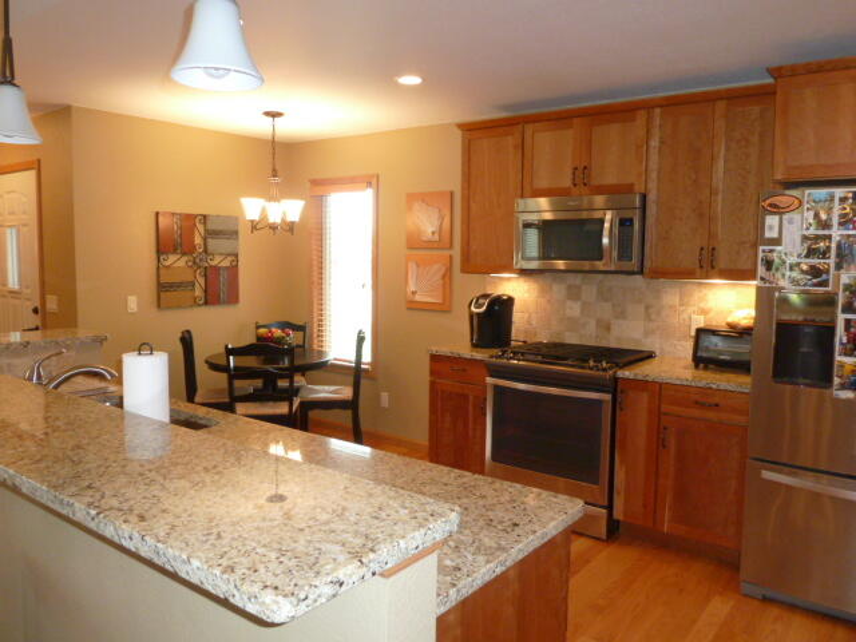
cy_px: 321
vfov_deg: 51.4
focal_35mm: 27
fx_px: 668
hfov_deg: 65.3
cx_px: 428
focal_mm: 4.4
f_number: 3.3
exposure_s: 1/30
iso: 250
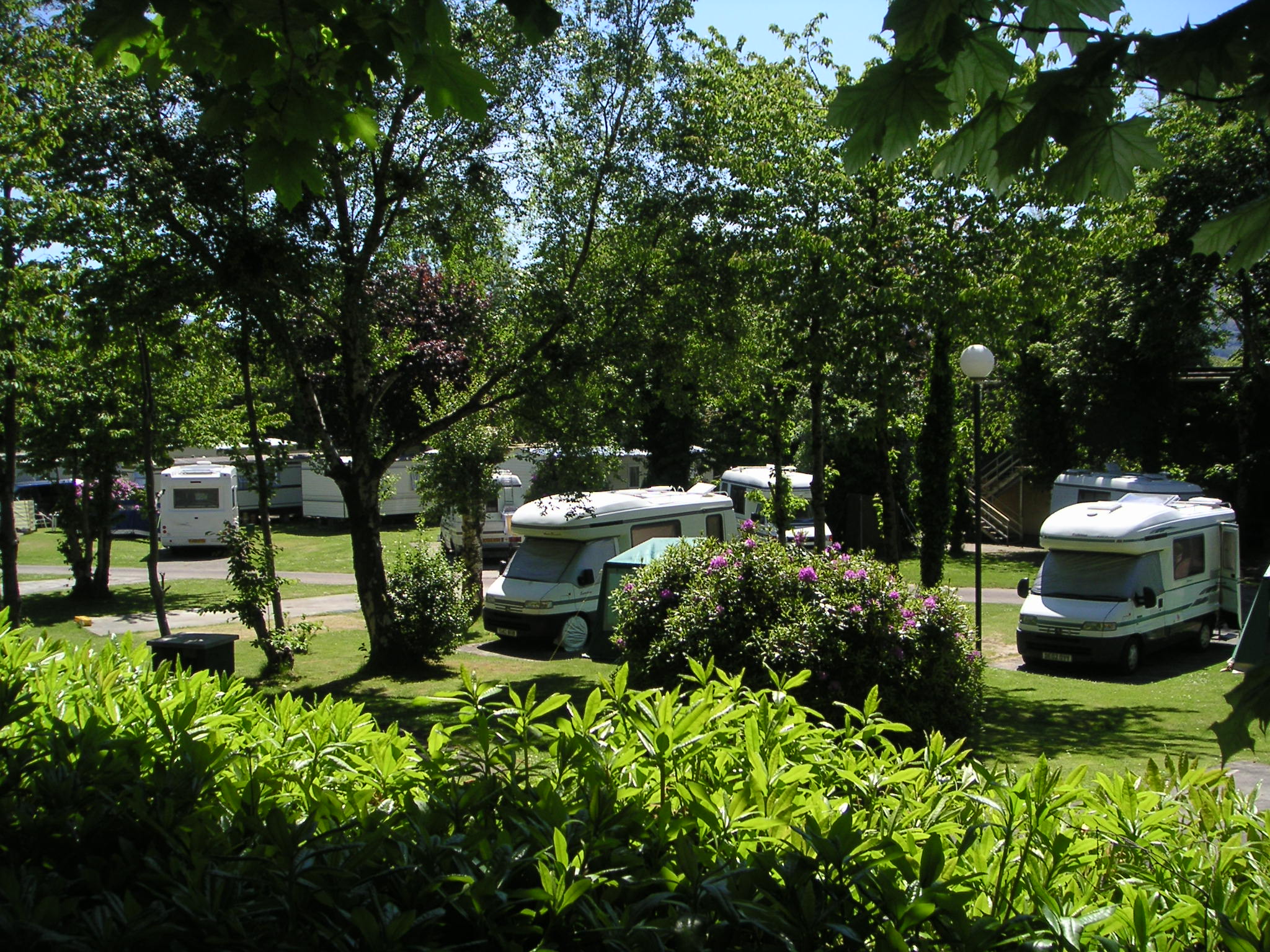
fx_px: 1394
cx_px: 635
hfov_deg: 49.0
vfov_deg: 37.7
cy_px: 476
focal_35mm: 38
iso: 50
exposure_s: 1/750
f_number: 2.8
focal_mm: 6
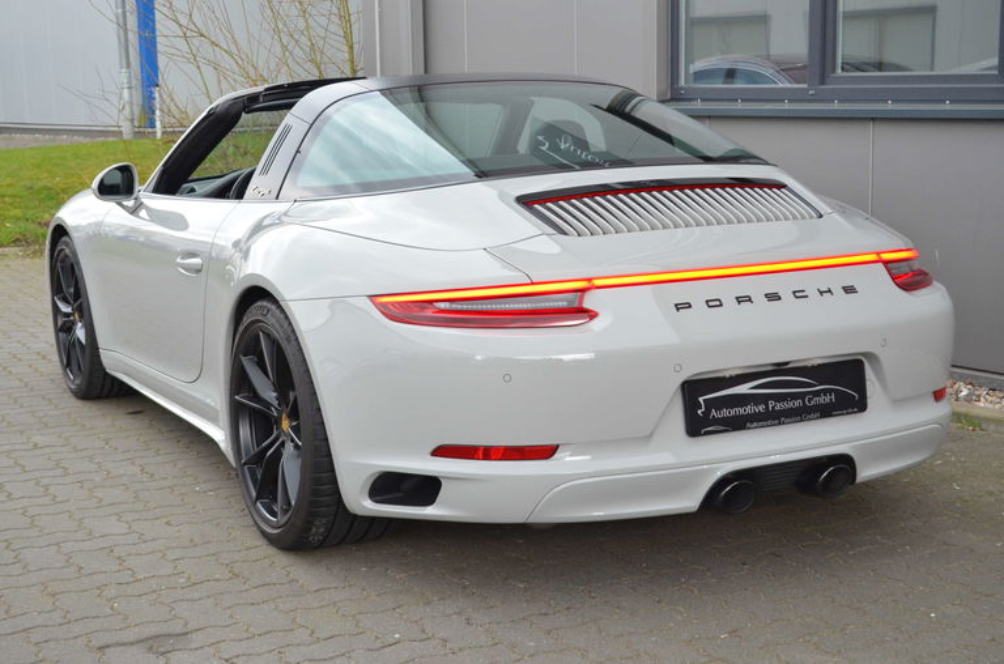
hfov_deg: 35.1
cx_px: 502
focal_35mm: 57
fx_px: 1586
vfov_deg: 23.7
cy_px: 332
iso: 800
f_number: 5
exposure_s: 1/60
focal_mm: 38
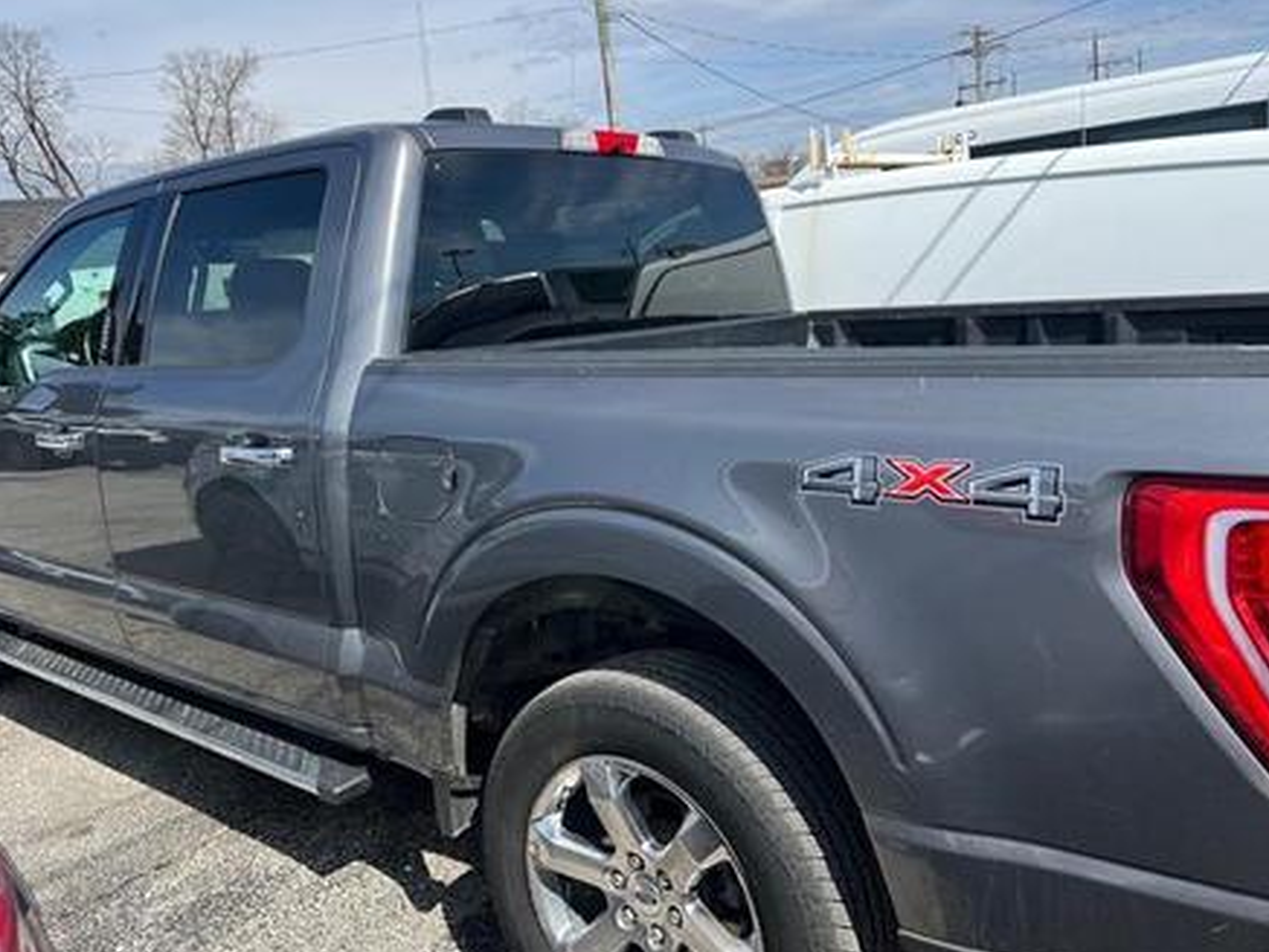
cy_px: 450
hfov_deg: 59.9
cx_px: 587
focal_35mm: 30
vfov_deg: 46.8
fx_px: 1100
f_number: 1.5
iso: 50
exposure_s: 1/3077
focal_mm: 5.7
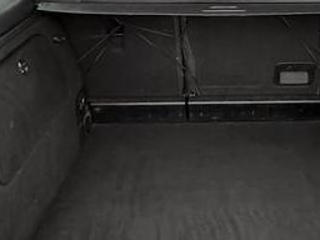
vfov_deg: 29.2
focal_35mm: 49
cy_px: 58
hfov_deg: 38.0
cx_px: 235
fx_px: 453
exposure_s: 1/60
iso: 1000
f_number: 2.2
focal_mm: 2.22
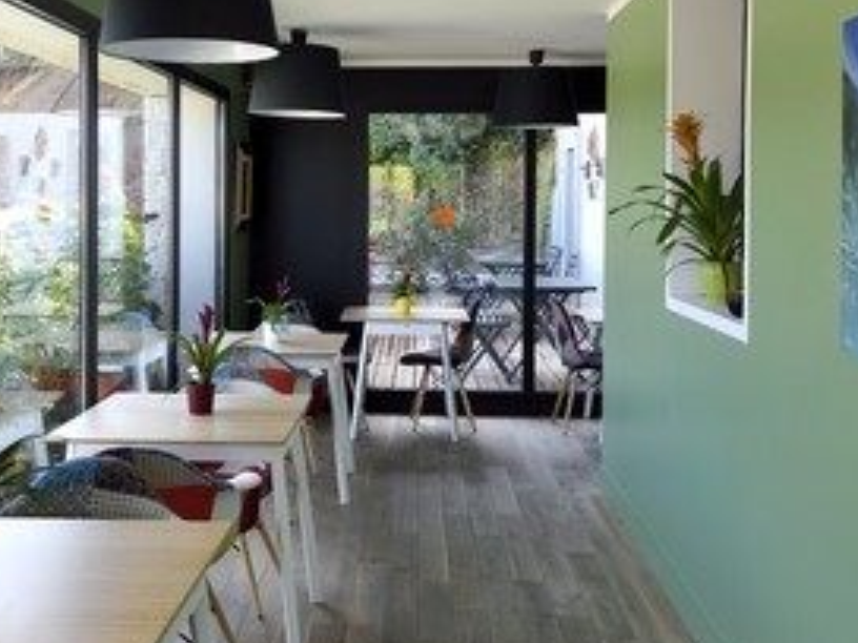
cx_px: 360
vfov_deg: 31.3
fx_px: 1140
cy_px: 221
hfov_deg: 41.1
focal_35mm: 46
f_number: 8
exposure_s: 1/125
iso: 800
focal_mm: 31
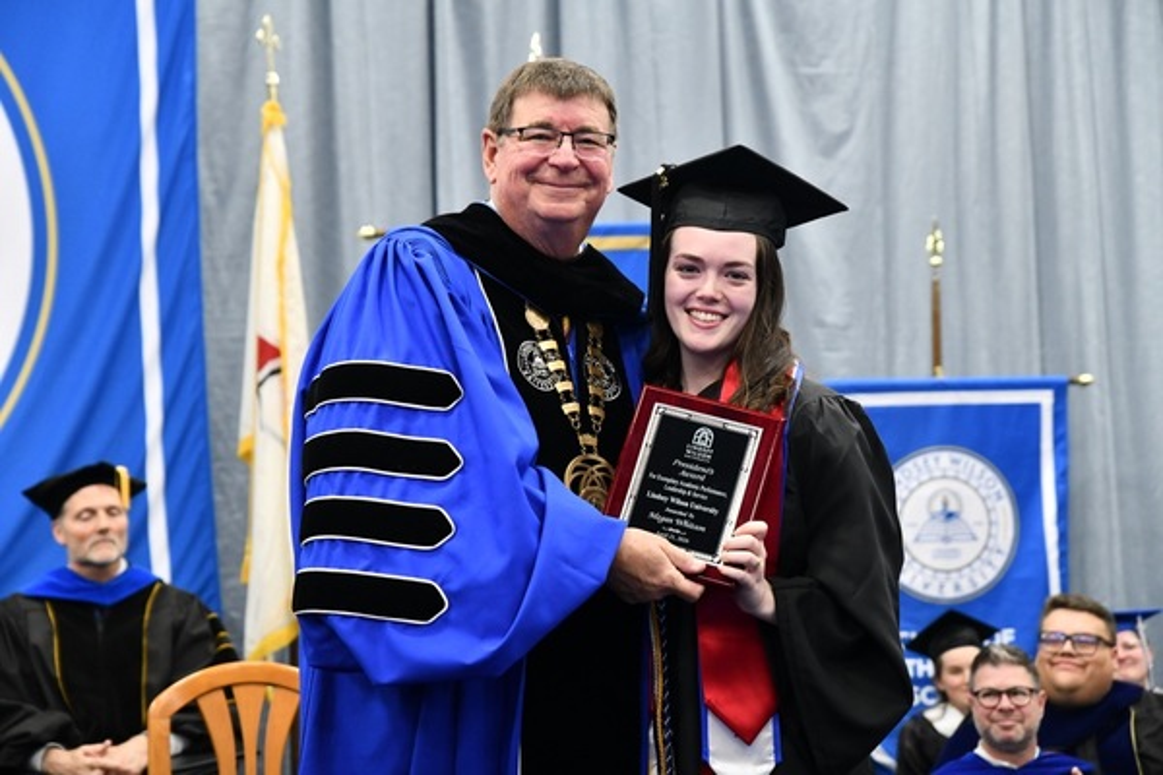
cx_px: 582
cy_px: 388
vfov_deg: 19.5
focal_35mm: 70
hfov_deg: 28.8
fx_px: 2261
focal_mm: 70
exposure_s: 1/320
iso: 1600
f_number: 4
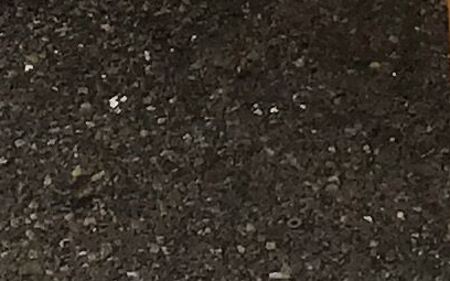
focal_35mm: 263
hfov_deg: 7.9
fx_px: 3225
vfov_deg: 4.9
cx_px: 577
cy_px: -366
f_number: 2.4
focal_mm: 3.3
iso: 25
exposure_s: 1/304
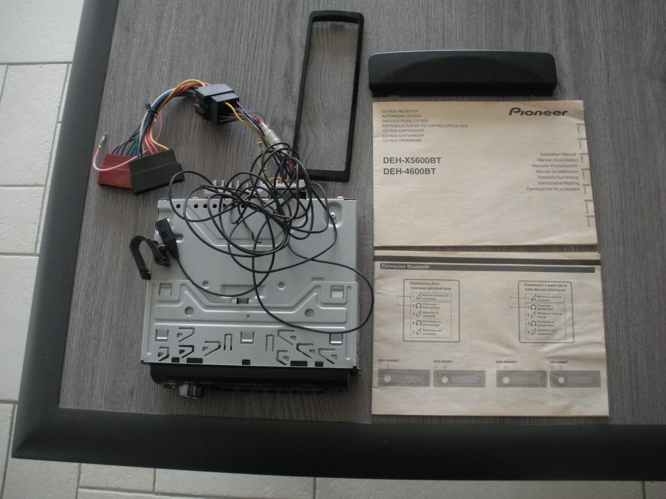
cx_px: 333
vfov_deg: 40.7
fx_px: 673
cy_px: 250
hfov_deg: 52.6
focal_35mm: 35
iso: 400
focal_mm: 6.3
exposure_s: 1/45.3
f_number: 3.5
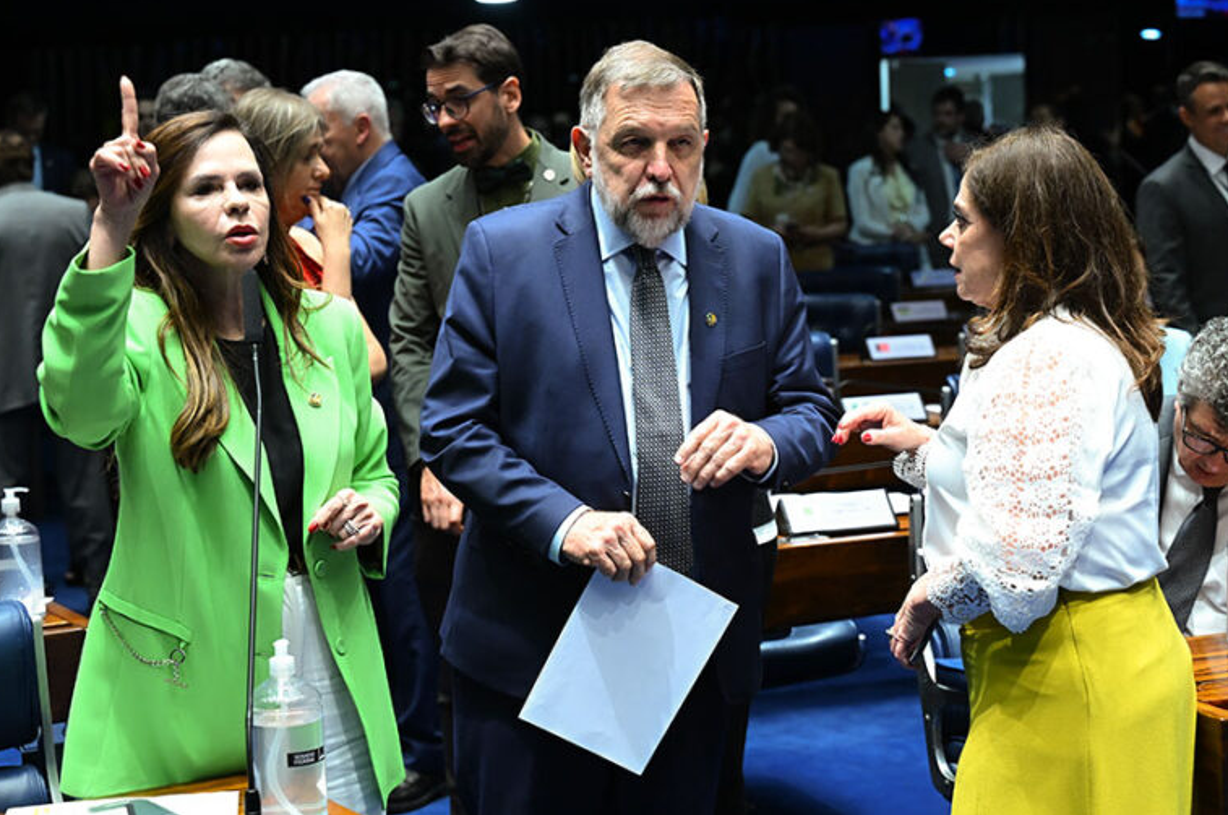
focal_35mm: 71
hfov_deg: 28.5
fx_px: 2418
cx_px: 615
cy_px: 403
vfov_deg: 19.1
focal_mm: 70
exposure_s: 1/200
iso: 4000
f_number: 5
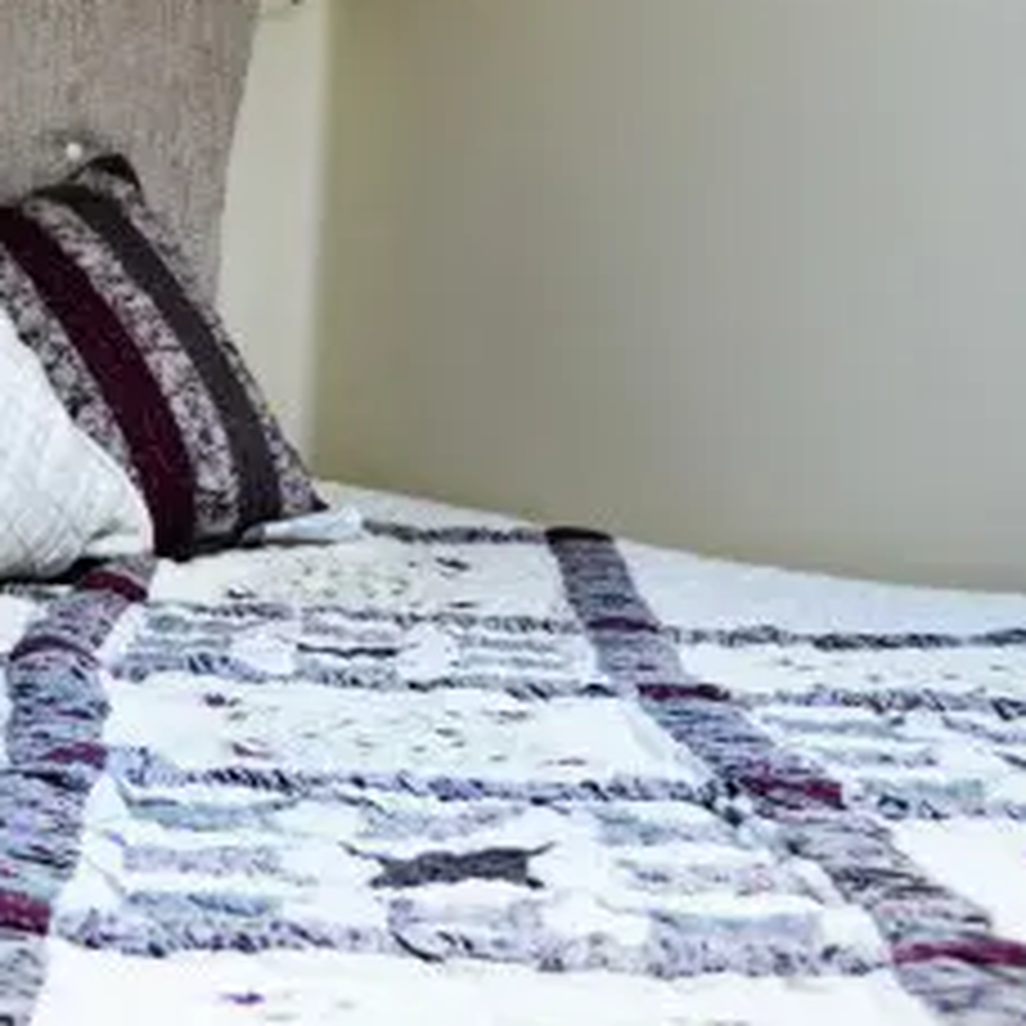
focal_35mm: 100
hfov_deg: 16.6
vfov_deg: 17.3
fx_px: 3353
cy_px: 281
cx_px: -238
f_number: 5.6
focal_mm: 28
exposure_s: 1/125
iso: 360
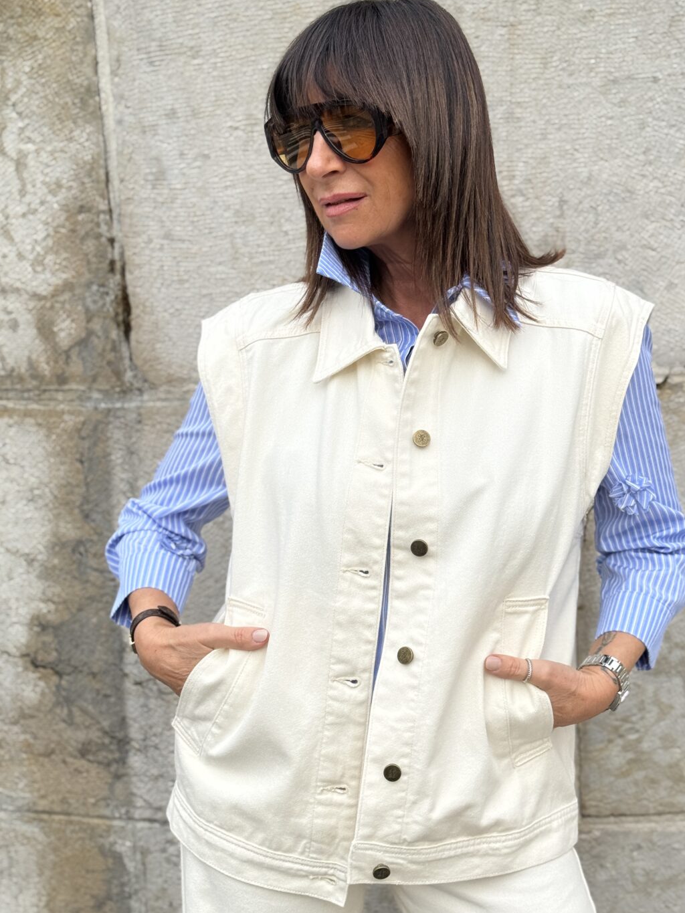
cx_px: 375
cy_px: 478
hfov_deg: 27.0
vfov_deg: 35.5
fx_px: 1425
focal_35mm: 54
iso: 64
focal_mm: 6.76
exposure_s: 1/2146
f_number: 1.78
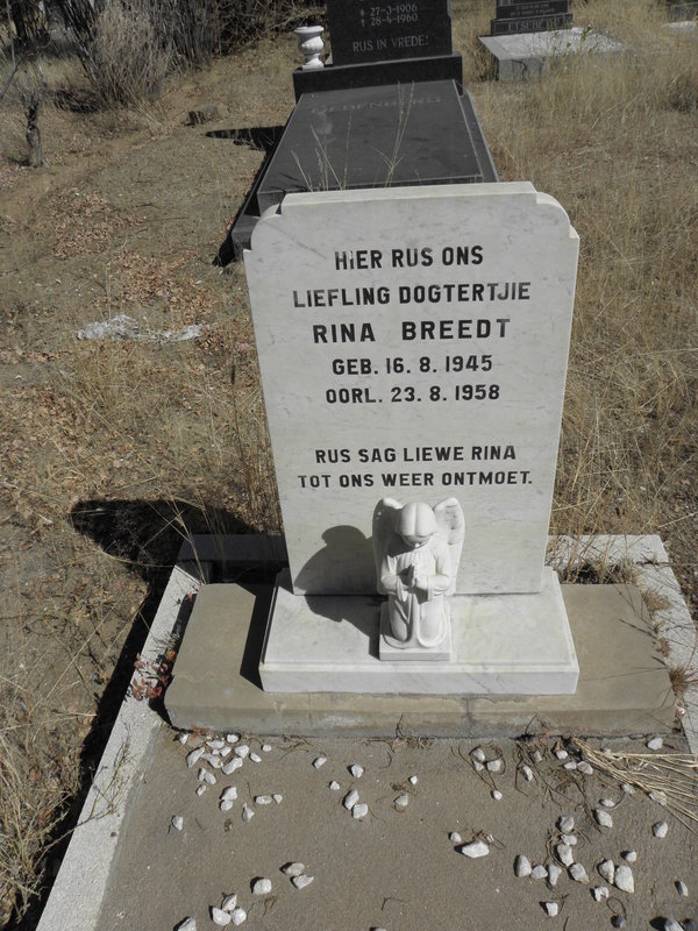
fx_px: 699
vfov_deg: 67.3
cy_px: 466
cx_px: 349
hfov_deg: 53.1
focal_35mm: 26
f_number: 5.6
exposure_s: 1/640
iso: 64
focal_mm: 4.6
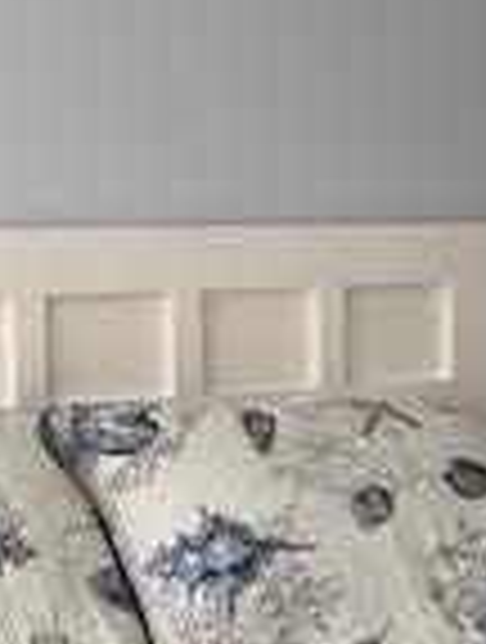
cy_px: 504
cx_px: 819
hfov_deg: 11.2
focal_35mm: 125
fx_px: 2330
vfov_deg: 15.6
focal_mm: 3.99
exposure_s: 1/118
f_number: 1.8
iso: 20
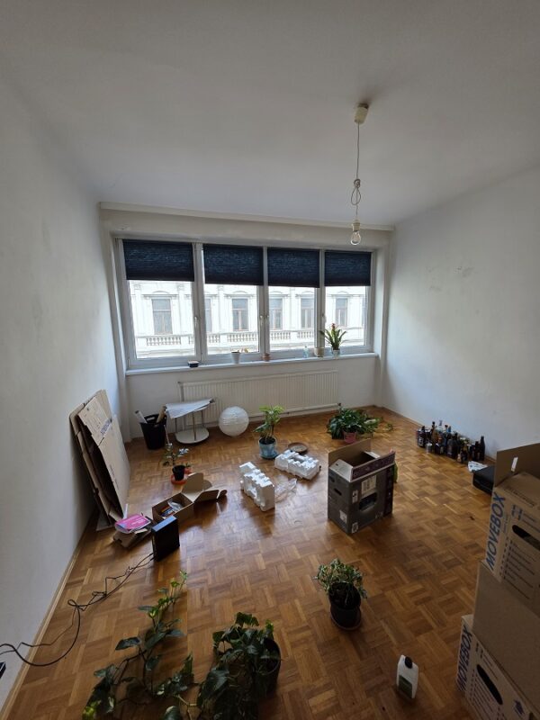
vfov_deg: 106.2
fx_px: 270
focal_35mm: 13
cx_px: 270
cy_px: 360
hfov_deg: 89.9
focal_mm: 2.2
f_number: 1.9
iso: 40
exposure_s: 1/100
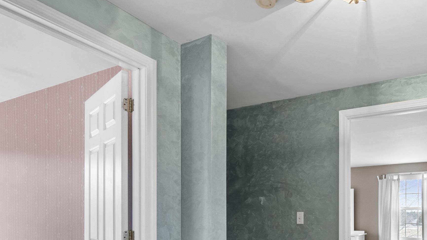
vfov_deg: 39.5
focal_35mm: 27
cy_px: 221
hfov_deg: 65.1
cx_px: 328
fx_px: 305
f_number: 7.1
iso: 250
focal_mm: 14.5
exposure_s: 3
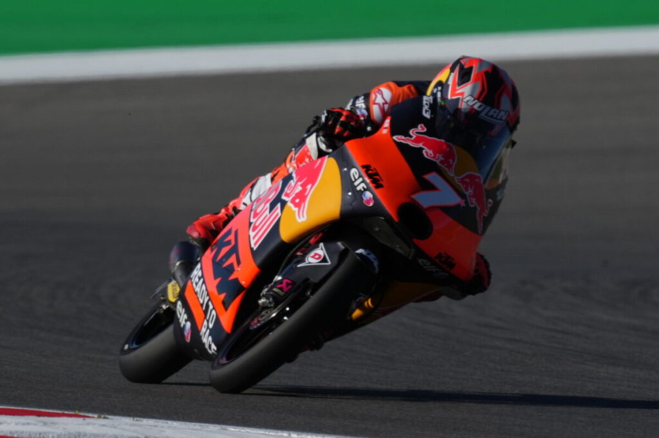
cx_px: 330
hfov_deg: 3.5
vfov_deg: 2.3
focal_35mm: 594
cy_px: 219
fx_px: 10864
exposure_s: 1/2000
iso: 320
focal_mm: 594
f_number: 8
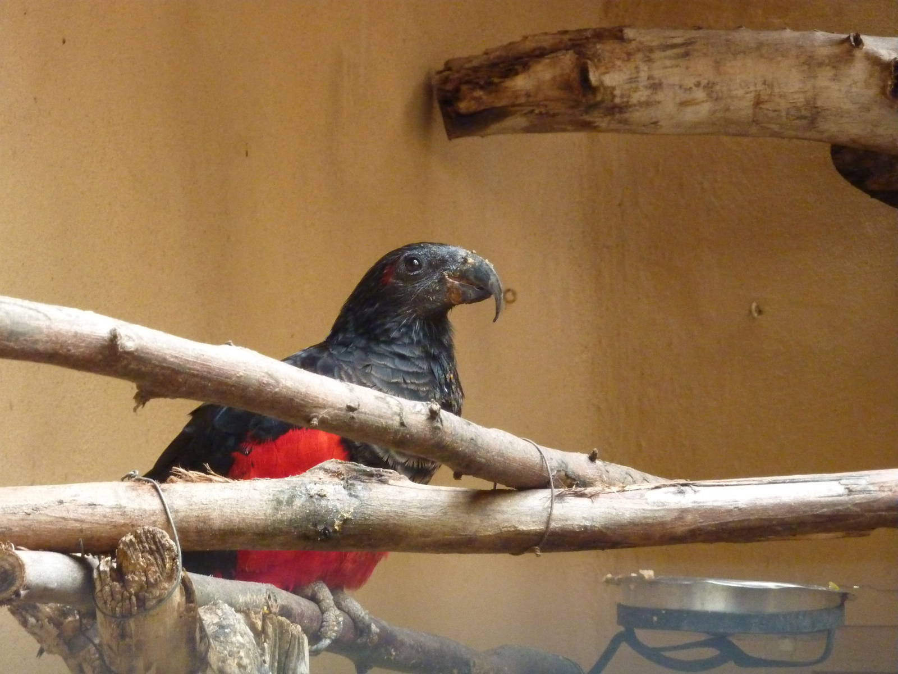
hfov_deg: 14.4
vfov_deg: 10.8
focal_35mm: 137
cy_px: 337
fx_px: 3554
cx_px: 449
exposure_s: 1/60
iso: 800
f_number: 4.5
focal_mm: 22.5
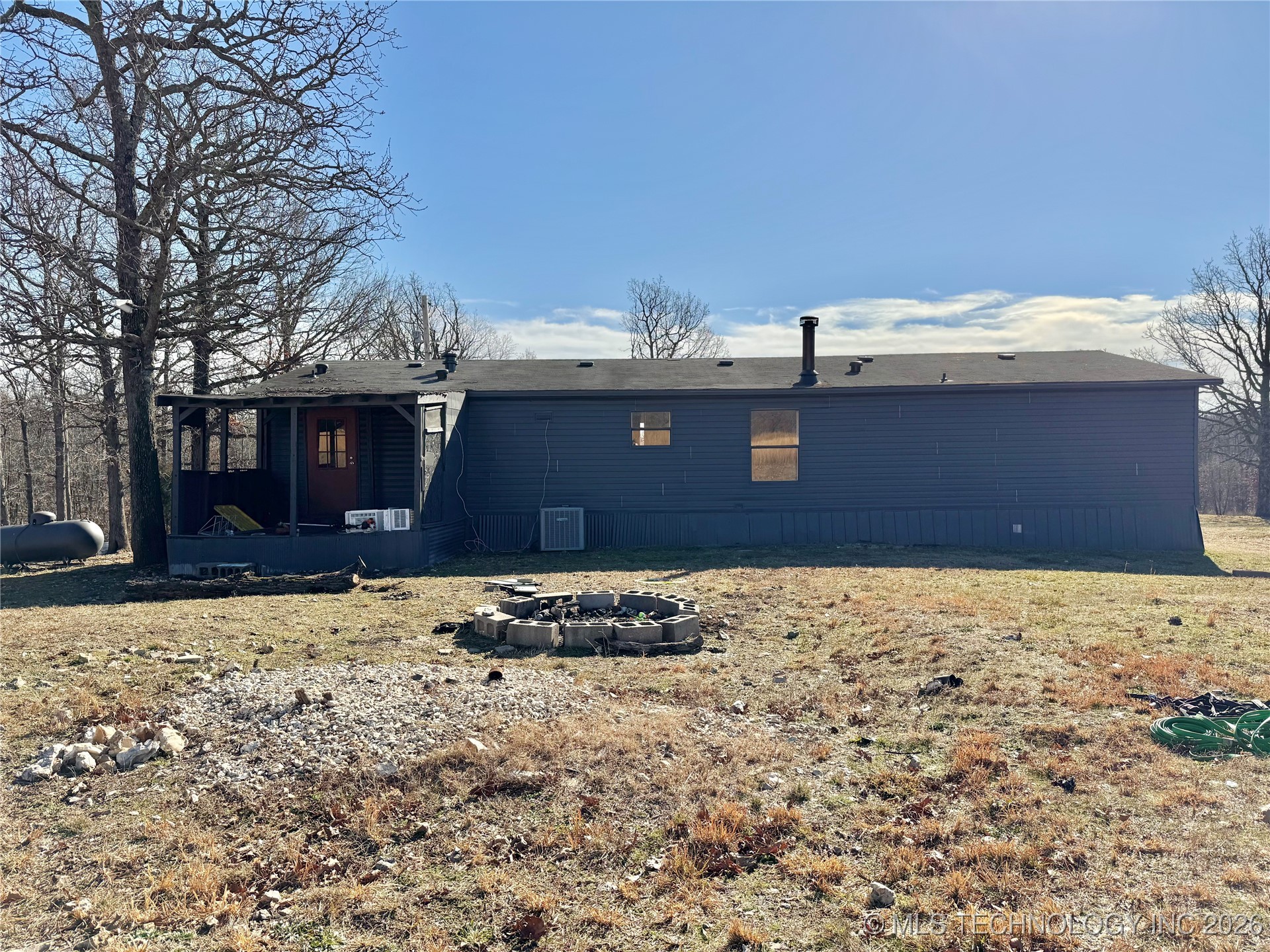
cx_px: 635
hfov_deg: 71.6
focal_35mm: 24
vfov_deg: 56.8
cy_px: 476
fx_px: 881
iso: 80
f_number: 1.78
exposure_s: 1/6410
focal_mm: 6.76
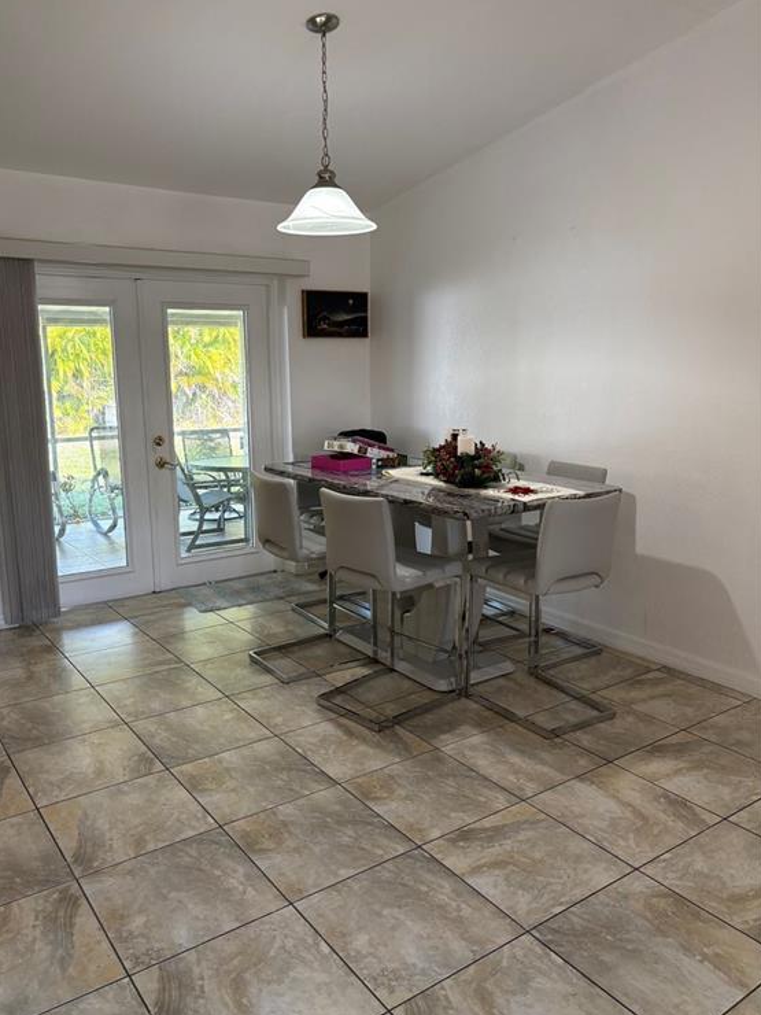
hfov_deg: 51.3
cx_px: 370
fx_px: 791
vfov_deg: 65.3
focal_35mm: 27
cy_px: 514
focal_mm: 5.96
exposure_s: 1/120
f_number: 1.6
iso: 125
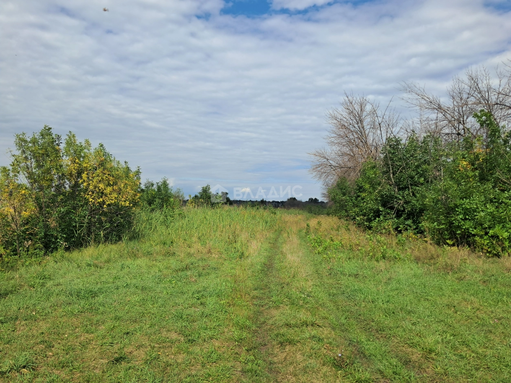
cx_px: 256
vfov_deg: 51.4
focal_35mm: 27
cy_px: 192
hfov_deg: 65.3
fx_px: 399
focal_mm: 4
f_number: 1.8
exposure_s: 1/605
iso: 50
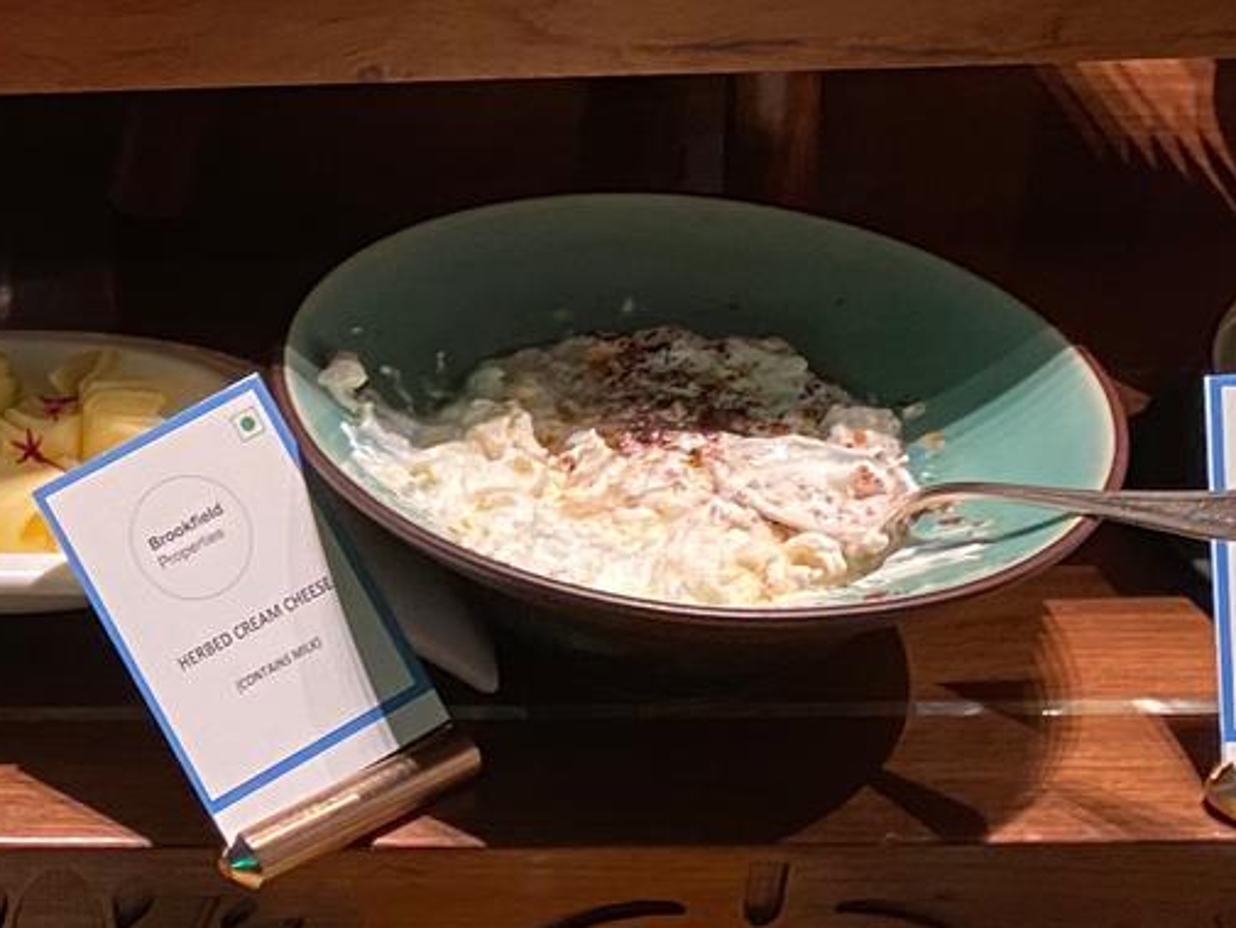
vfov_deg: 14.4
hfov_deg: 17.3
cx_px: -602
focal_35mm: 103
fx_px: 3679
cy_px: 384
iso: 200
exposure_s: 1/50
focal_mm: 4.25
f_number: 1.8
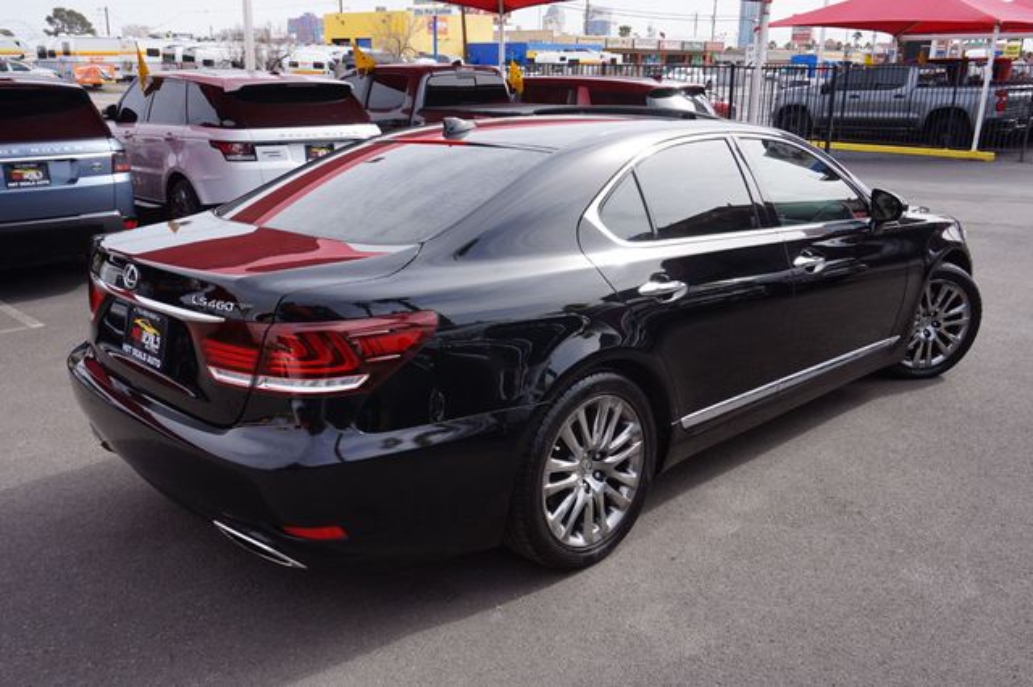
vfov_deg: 43.6
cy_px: 344
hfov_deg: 62.0
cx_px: 516
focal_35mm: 30
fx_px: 860
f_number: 11
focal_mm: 20
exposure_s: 1/80
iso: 100
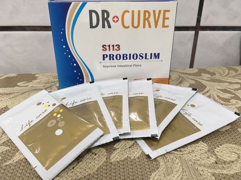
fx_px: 202
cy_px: 90
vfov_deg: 48.2
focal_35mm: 29
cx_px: 120
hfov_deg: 61.7
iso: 100
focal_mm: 4.15
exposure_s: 1/30
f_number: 2.2
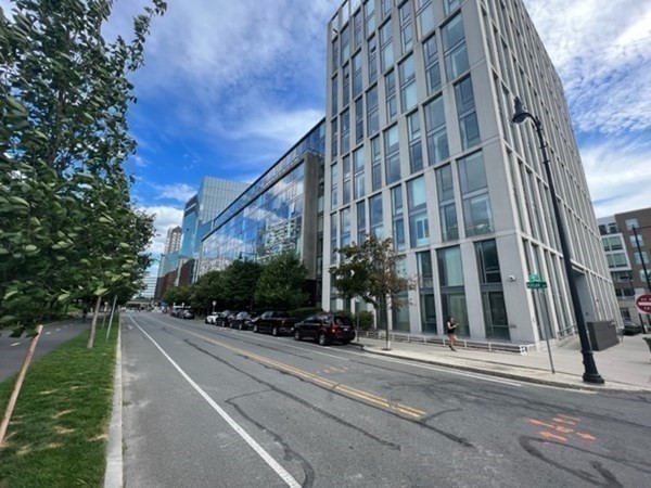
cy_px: 244
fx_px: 244
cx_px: 326
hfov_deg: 106.2
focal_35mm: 13
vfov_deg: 89.9
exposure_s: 1/525
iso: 32
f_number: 1.8
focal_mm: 1.57
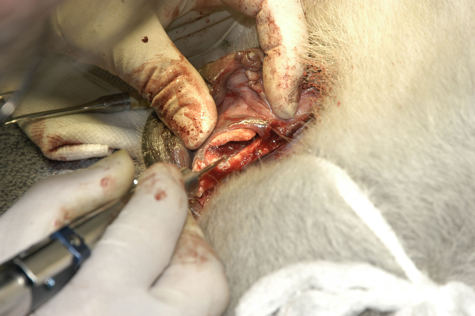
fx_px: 2373
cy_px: 158
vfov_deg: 7.6
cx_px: 238
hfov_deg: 11.4
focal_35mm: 180
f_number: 10
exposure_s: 1/180
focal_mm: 120
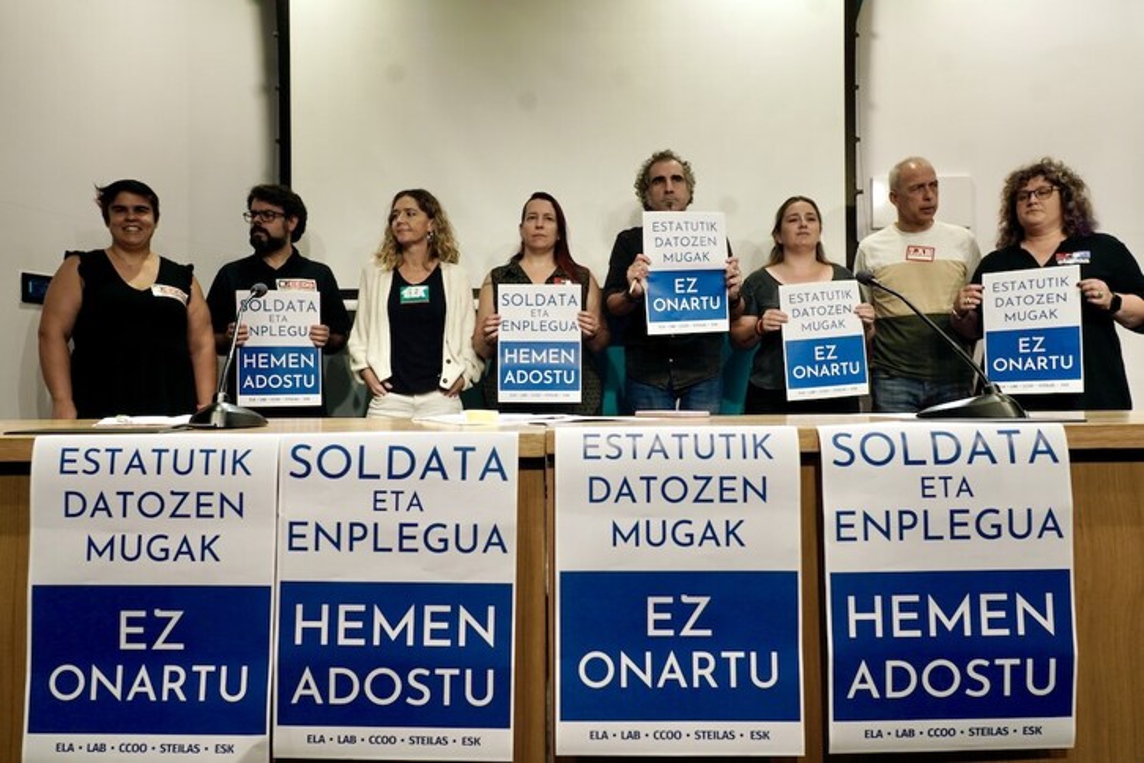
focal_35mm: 29
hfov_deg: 63.7
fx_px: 921
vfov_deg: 45.0
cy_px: 382
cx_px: 572
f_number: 5
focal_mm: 29
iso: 800
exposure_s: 1/250
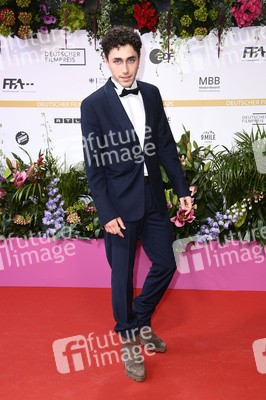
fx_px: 533
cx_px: 133
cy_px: 200
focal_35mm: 48
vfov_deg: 41.1
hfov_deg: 28.0
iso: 800
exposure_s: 1/200
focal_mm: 48
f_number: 5.6
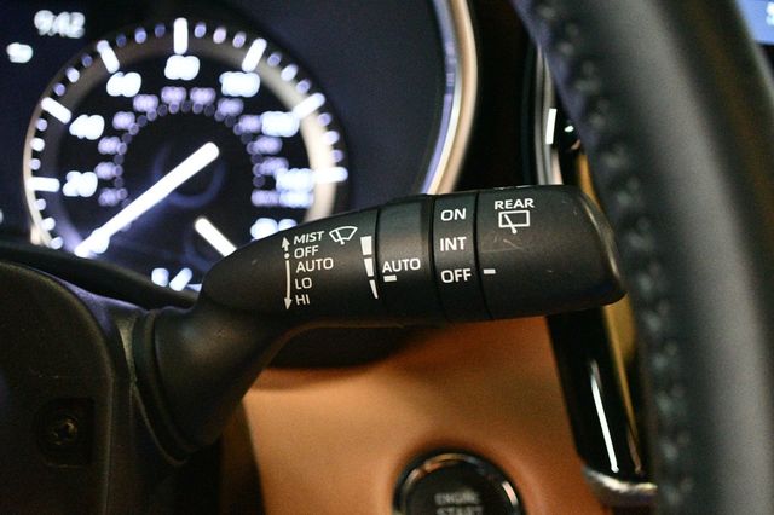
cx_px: 387
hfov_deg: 36.9
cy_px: 258
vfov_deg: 25.0
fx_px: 1160
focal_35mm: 54
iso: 12800
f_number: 5
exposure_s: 1/60
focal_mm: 36
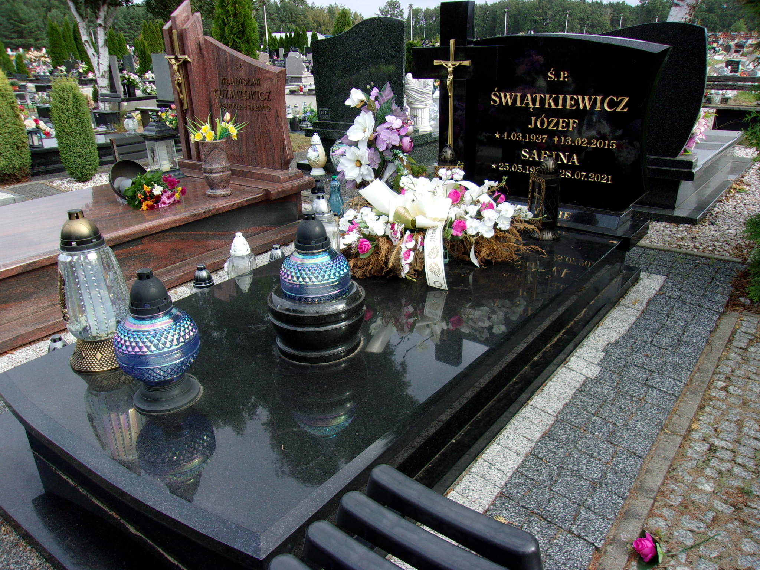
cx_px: 380
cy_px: 285
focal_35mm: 27
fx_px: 593
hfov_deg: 65.3
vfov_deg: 51.4
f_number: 3
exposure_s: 1/400
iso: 80
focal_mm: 4.9
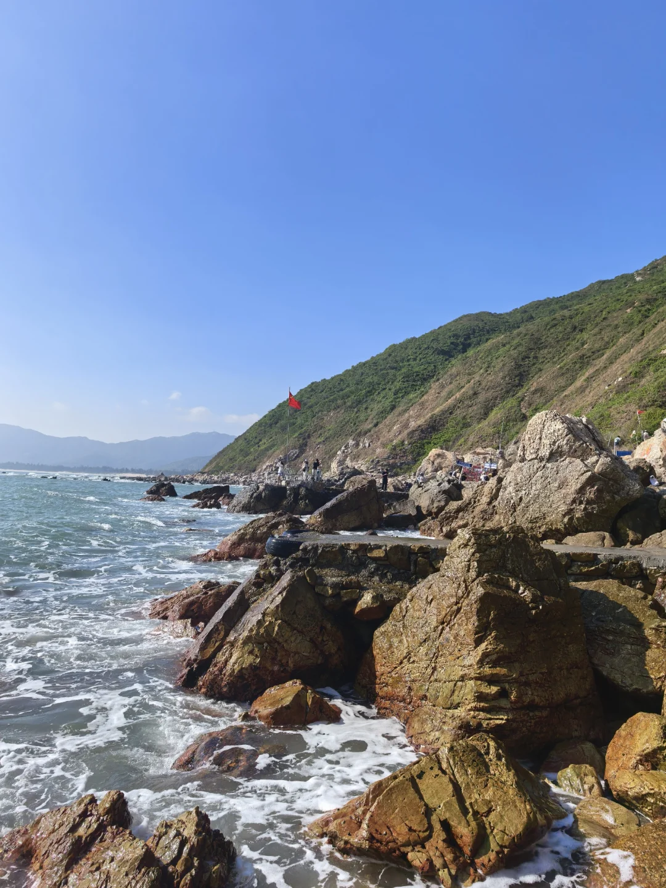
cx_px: 333
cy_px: 444
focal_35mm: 24
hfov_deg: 56.8
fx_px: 616
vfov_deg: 71.6
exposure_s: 1/6579
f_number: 2
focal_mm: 8.5
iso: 50
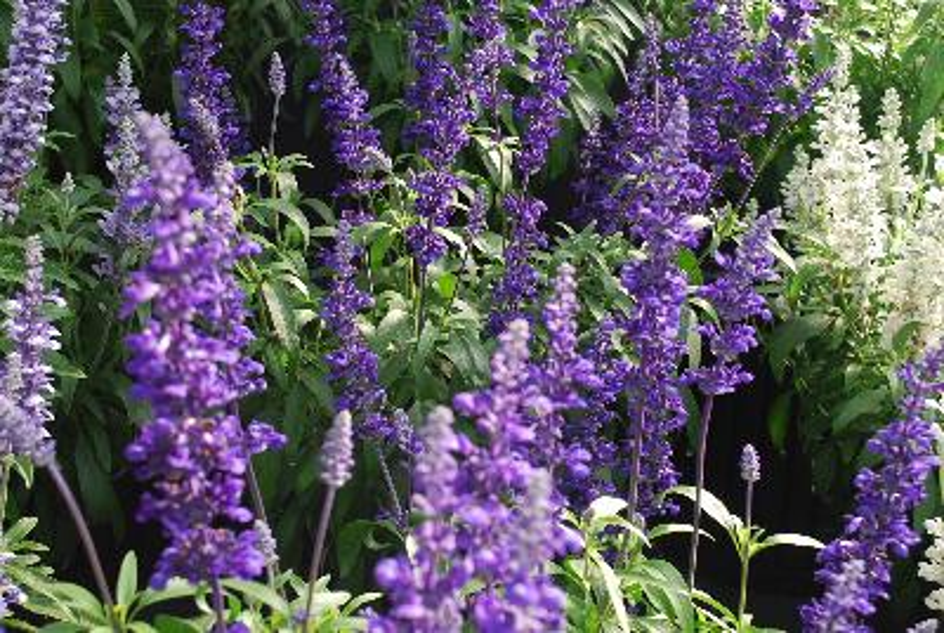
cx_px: 472
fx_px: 1261
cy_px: 316
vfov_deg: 28.2
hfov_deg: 41.1
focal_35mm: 48
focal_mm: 32
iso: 200
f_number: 6.3
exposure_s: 1/60
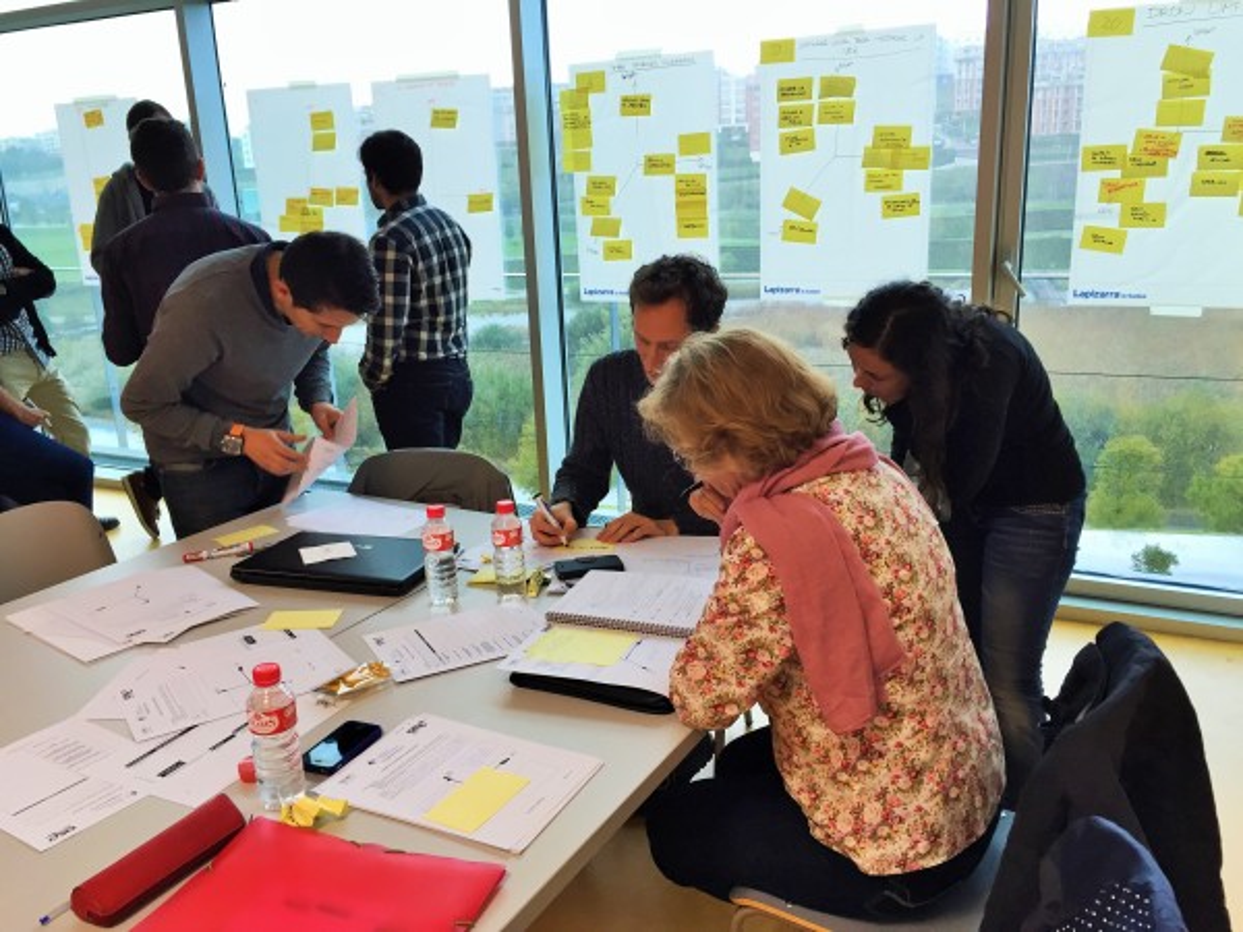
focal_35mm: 29
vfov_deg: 48.2
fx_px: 1041
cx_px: 622
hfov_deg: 61.7
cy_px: 466
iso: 32
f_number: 2.2
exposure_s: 1/40
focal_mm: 4.15
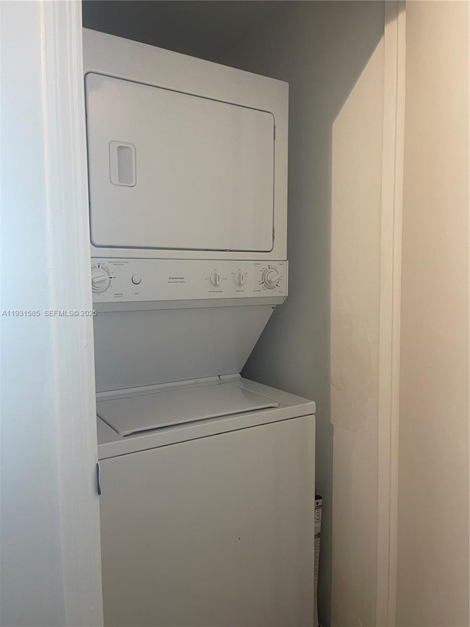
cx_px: 235
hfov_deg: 53.1
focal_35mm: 26
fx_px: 471
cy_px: 314
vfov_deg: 67.3
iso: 125
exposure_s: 1/60
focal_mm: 5.1
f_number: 1.6
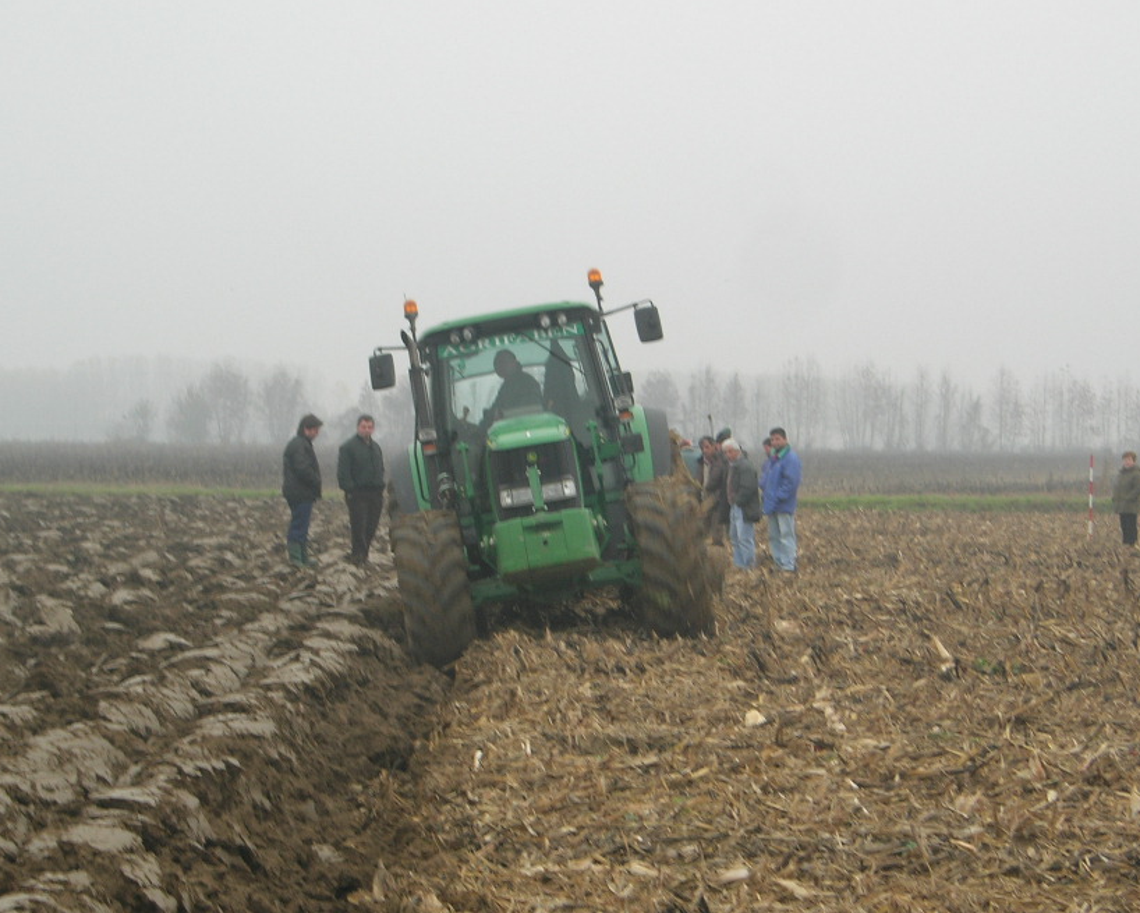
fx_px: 4658
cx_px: 580
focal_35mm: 138
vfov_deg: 11.2
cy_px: 467
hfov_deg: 14.0
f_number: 8.2
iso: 64
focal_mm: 23.4
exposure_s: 1/37.5
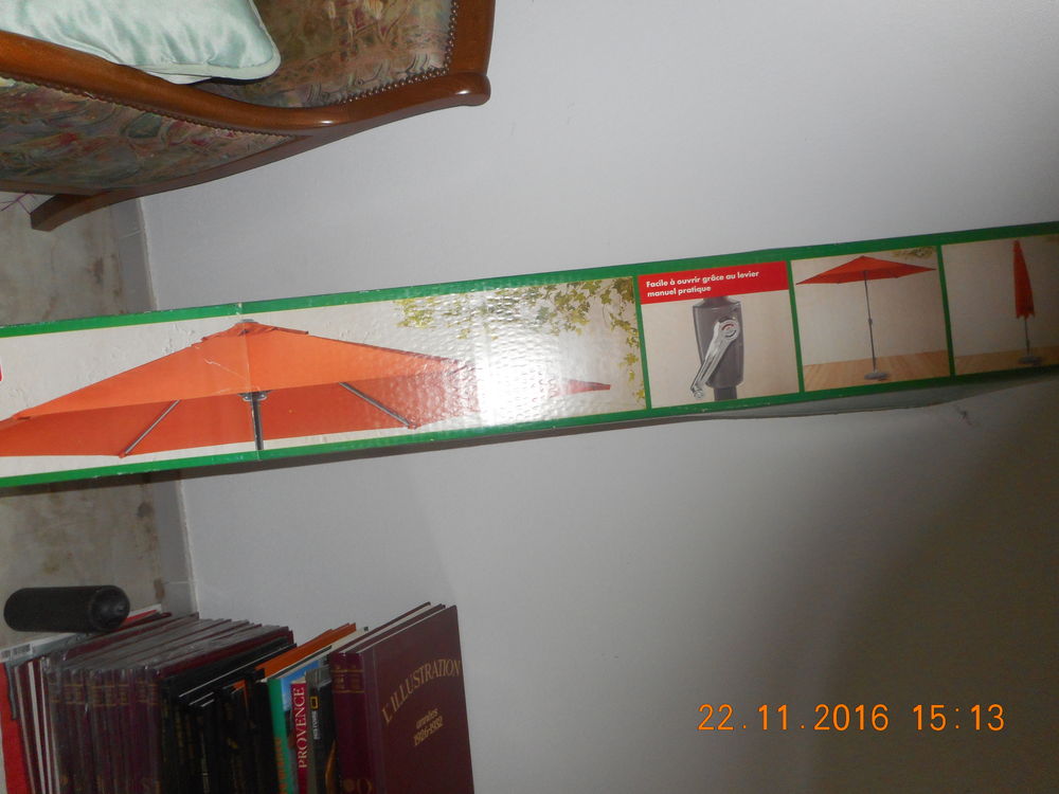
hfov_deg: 69.4
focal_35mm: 25
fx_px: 765
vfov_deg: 54.9
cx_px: 530
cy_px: 397
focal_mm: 4.5
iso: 200
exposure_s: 1/25
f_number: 3.7
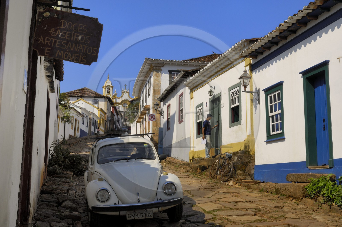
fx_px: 398
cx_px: 171
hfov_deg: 46.5
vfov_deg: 31.8
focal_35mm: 42
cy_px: 114
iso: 100
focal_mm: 28
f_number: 13
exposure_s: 1/160
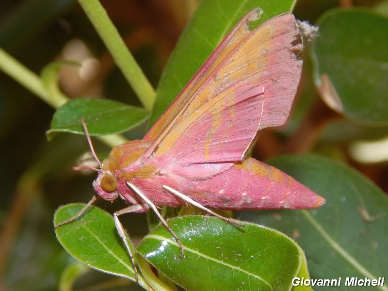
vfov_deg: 12.9
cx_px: 194
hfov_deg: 17.1
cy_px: 146
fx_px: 1289
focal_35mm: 115
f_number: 9.2
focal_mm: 20.5
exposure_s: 1/30
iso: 125
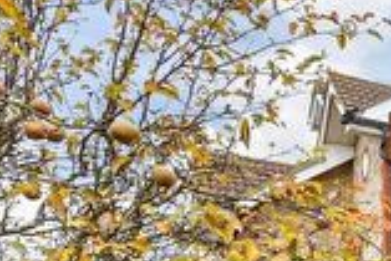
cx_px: 692
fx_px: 728
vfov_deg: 17.6
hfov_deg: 21.1
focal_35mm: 67
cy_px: 424
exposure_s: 1/60
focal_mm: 10
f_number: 8
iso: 200
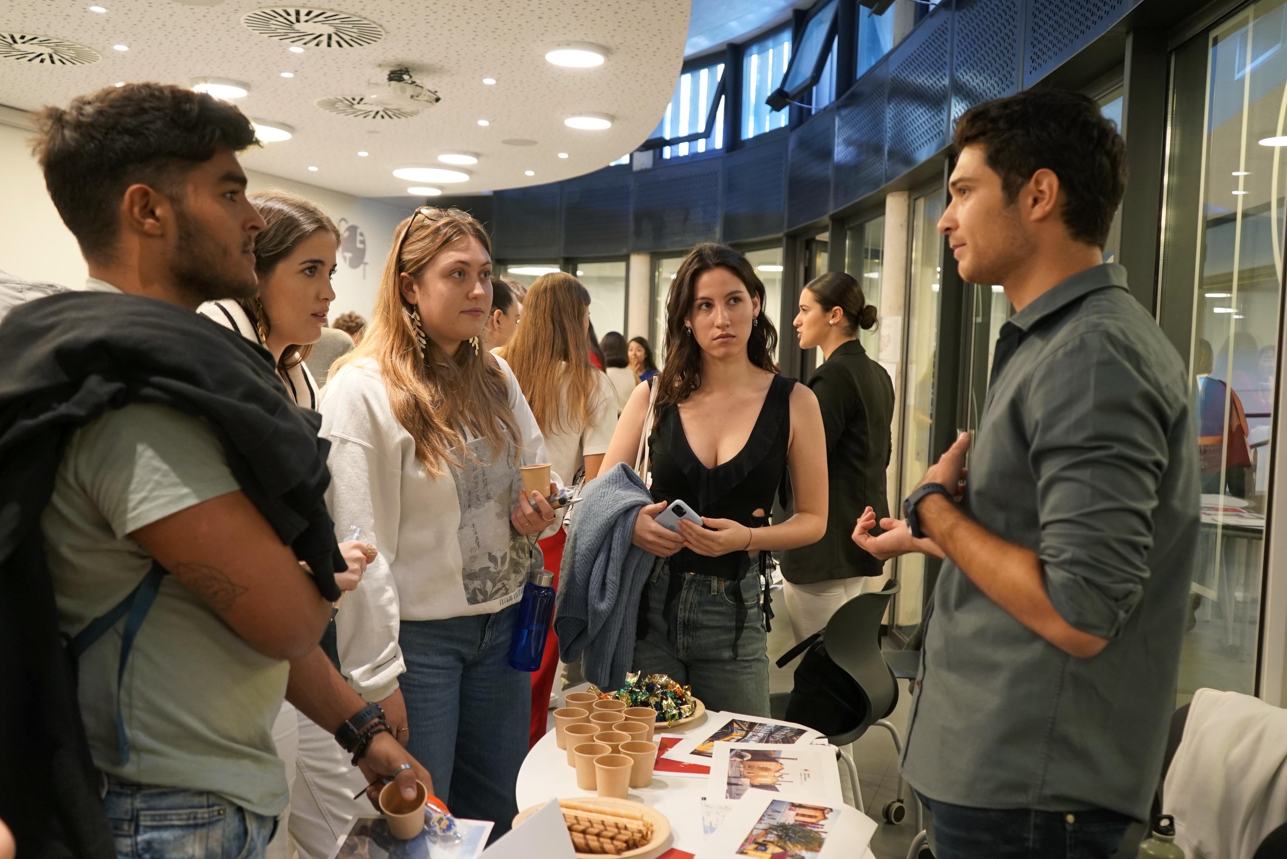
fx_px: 1145
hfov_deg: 58.7
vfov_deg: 41.2
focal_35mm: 32
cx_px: 644
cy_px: 430
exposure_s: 1/160
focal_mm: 32
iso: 2500
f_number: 4
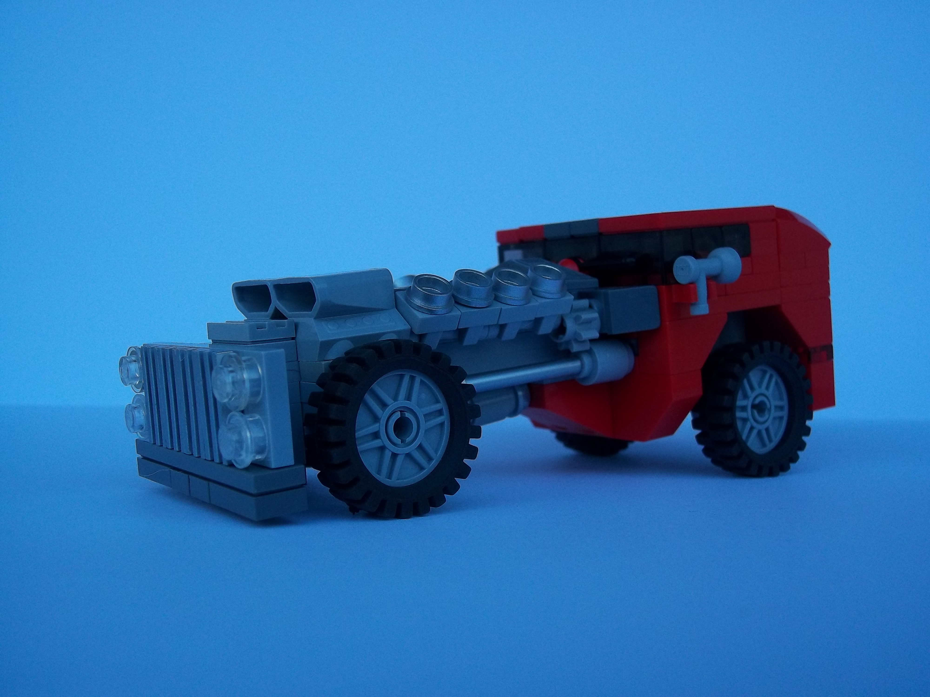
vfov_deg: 36.0
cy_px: 348
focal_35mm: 40
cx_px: 465
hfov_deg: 46.8
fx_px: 1075
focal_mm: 7.1
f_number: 3.2
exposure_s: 1/40
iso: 80
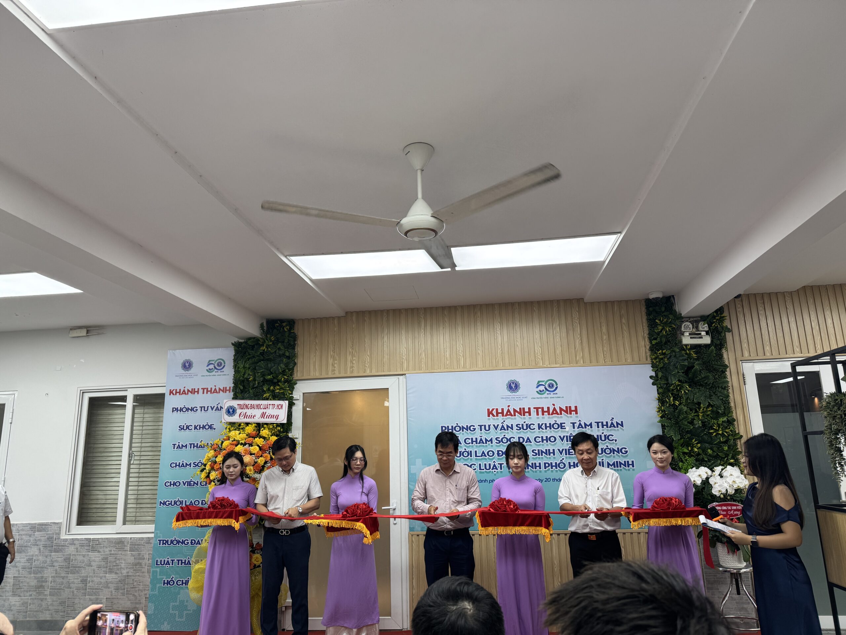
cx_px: 423
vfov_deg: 56.8
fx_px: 587
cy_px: 318
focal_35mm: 24
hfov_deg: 71.6
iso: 80
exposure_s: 1/100
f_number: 1.78
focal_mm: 6.76
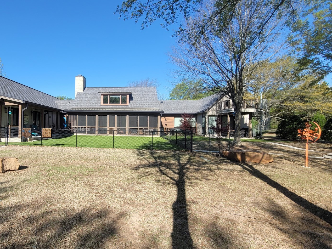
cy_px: 125
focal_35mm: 18
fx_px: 173
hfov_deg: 84.6
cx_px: 109
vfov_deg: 71.6
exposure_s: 1/1173
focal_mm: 2.2
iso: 64
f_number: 2.2
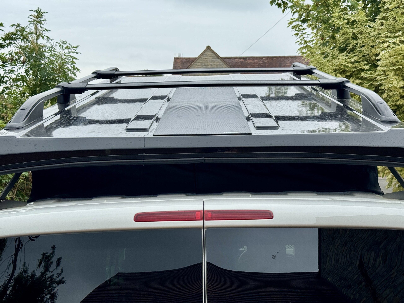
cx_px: 202
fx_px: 560
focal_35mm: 48
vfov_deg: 30.3
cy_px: 152
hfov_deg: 39.7
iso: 64
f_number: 1.78
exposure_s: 1/1524
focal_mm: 6.76
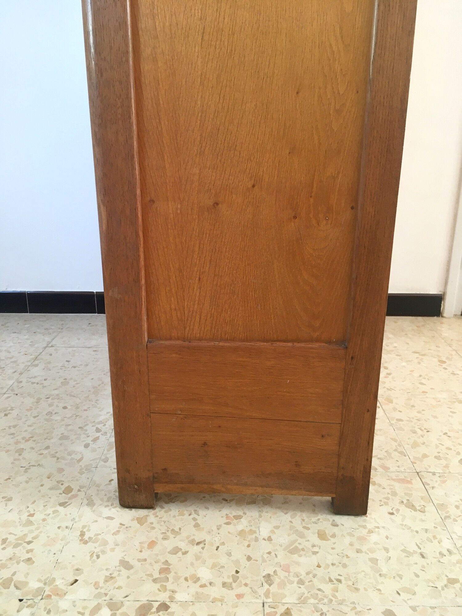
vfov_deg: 61.7
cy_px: 308
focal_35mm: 29
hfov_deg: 48.2
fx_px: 516
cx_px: 231
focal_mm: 4.15
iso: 64
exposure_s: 1/33
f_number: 2.2
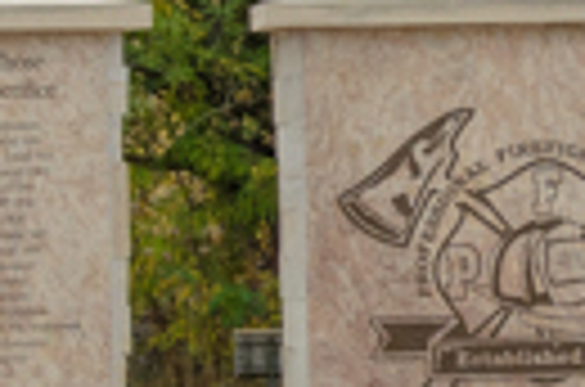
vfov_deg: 4.6
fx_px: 4782
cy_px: 54
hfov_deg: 7.0
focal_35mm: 295
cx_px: 531
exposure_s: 1/1600
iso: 400
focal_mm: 32
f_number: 4.2
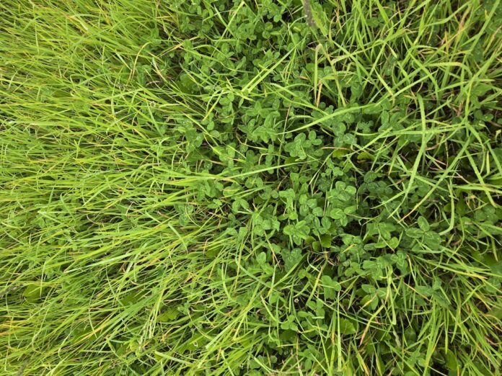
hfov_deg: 73.9
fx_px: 334
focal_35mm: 23
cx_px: 251
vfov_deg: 58.9
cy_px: 188
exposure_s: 1/261
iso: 25
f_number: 1.8
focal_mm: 5.4
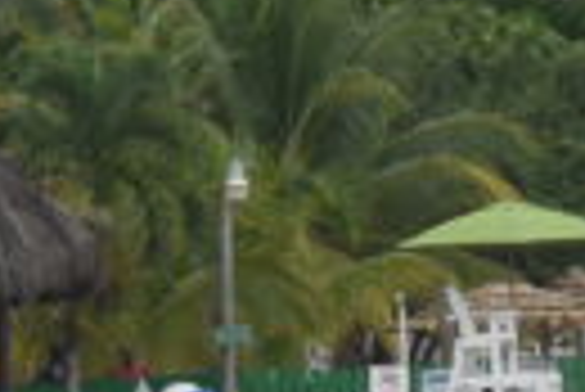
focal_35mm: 355
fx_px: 5775
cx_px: -266
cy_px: -47
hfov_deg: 5.7
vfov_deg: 3.9
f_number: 8
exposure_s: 1/400
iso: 250
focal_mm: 30
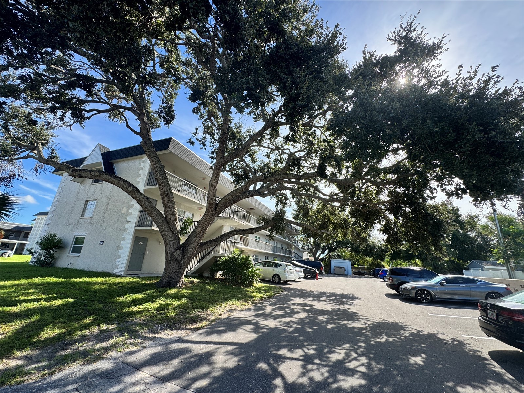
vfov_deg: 85.7
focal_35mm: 14
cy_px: 196
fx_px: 212
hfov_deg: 102.1
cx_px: 262
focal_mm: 2.22
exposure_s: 1/741
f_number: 2.2
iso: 50
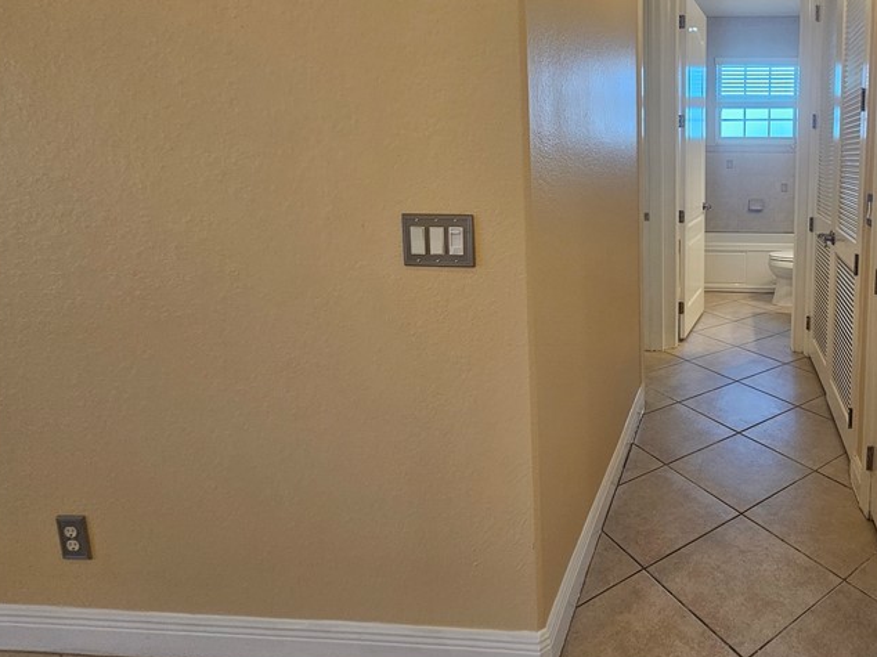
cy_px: 232
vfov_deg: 62.2
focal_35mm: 21
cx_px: 693
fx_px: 532
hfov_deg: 71.6
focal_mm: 2.2
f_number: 2.2
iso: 80
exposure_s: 1/60
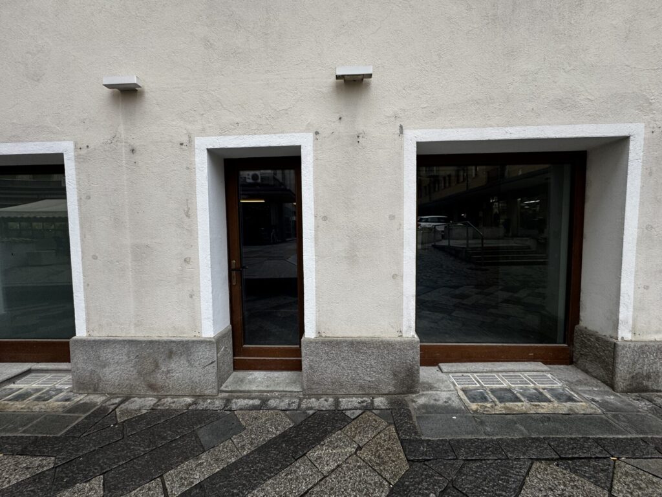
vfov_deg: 85.7
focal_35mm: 14
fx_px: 268
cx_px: 331
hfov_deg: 102.1
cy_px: 248
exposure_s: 1/99
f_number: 2.2
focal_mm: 2.22
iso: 64
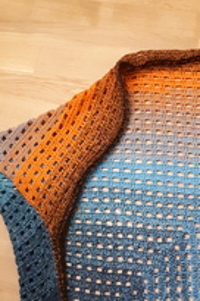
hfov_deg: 20.5
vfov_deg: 30.5
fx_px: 535
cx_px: 197
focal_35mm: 64
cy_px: 253
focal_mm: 3.6
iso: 1000
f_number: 1.9
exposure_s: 1/17
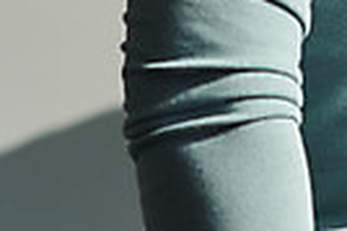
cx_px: 359
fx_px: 2156
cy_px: 231
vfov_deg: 6.1
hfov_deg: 9.1
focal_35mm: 224
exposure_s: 1/3200
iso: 250
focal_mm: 50
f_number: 3.2
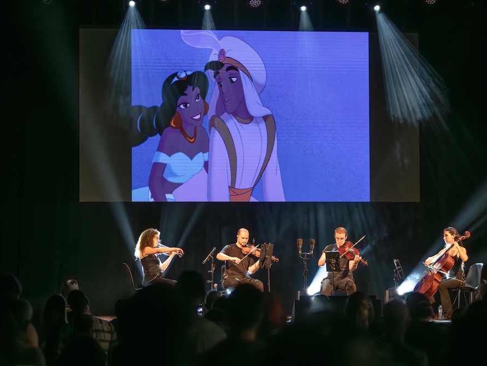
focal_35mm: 125
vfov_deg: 11.9
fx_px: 1759
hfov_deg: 15.8
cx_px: 251
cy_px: 183
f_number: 2.8
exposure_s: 1/100
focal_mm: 115
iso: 800
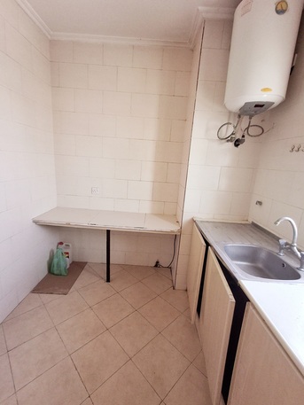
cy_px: 202
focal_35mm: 16
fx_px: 187
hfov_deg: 78.1
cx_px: 152
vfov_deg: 94.5
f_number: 2.2
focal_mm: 1.64
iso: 160
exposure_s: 1/40
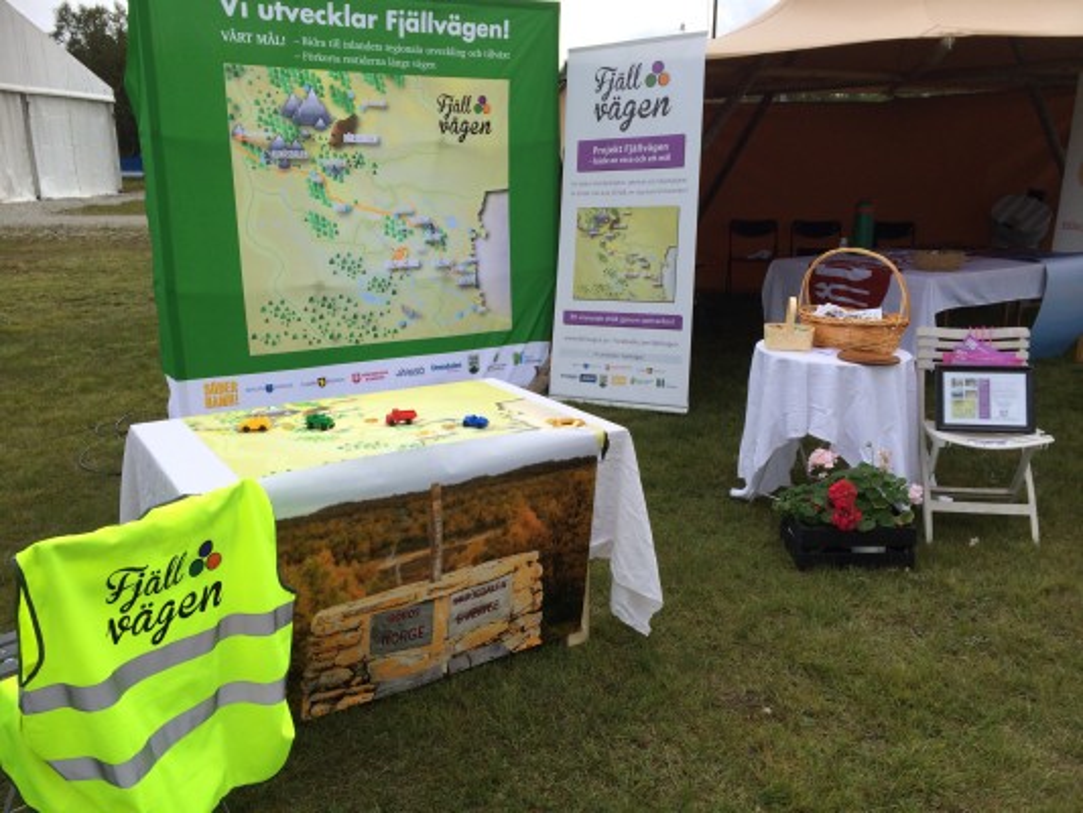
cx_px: 542
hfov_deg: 60.0
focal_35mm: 30
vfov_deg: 46.8
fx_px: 939
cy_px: 406
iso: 32
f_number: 2.2
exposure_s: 1/1414
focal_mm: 4.12
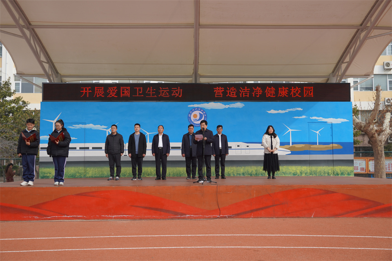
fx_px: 490
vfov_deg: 29.8
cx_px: 196
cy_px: 130
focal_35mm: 45
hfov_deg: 43.6
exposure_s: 1/400
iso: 100
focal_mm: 30
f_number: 5
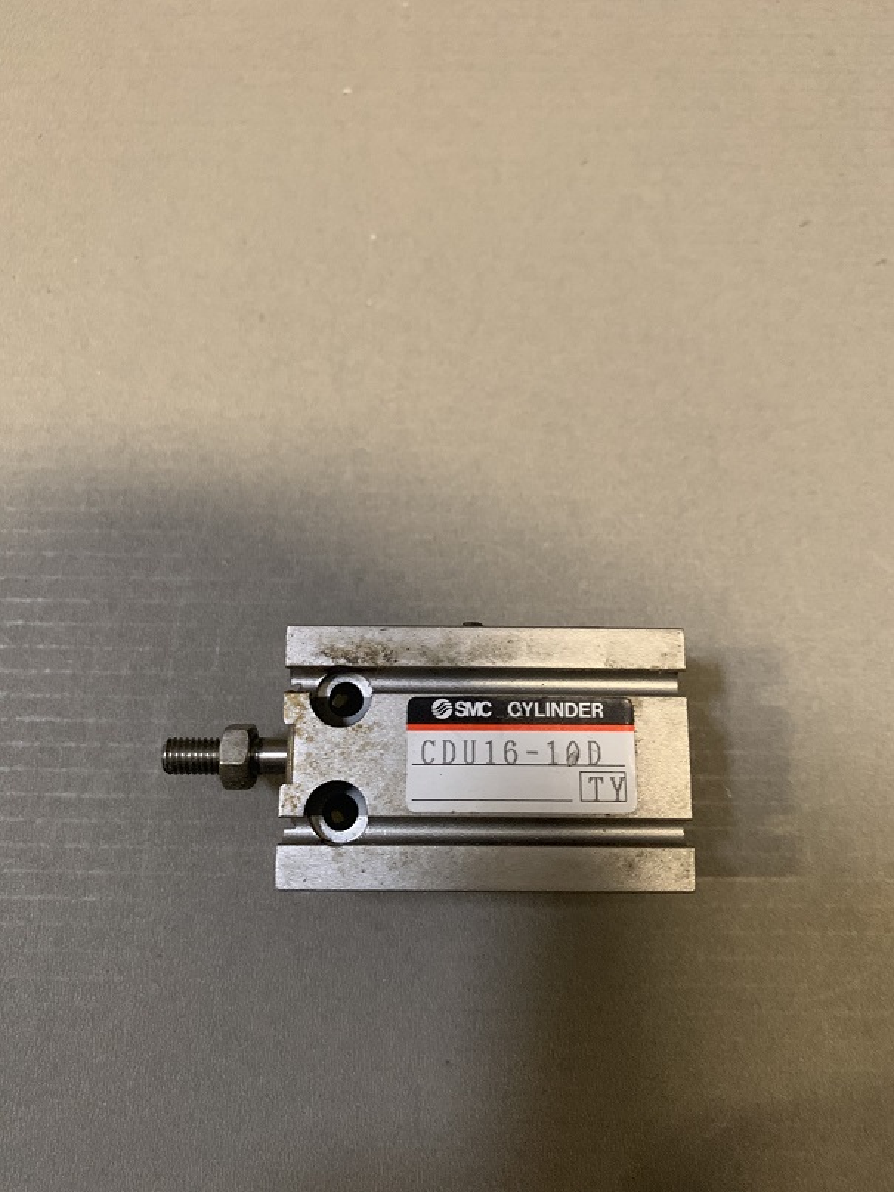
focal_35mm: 26
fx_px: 896
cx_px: 447
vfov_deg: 67.3
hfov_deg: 53.1
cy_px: 596
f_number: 1.8
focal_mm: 4.25
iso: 400
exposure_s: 1/32
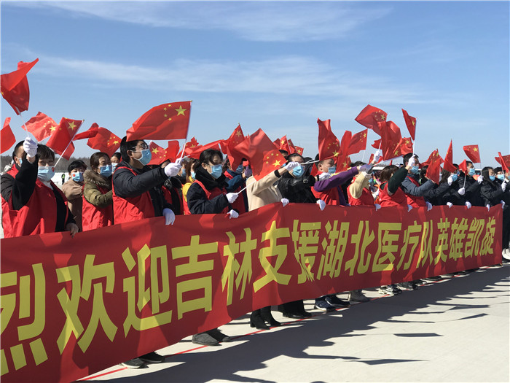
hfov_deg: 33.8
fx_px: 840
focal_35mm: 57
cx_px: 255
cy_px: 192
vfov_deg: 25.7
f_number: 2.8
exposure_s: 1/1030
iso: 20
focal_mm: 6.6
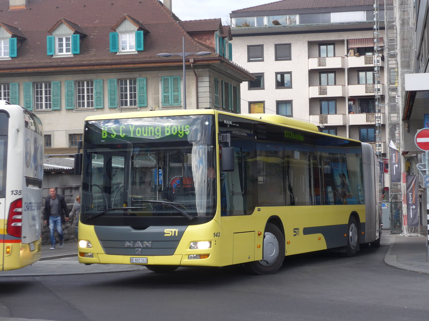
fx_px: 917
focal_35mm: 74
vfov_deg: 19.9
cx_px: 214
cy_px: 160
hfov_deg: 26.3
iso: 100
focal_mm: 15
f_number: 4.2
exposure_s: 1/80
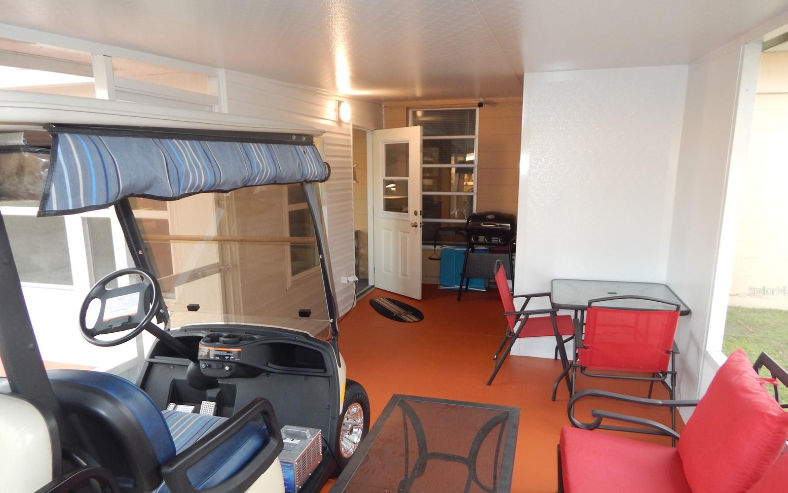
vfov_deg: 50.8
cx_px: 391
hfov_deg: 74.8
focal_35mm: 24
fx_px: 515
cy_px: 291
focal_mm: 4
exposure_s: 1/30
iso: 200
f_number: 3
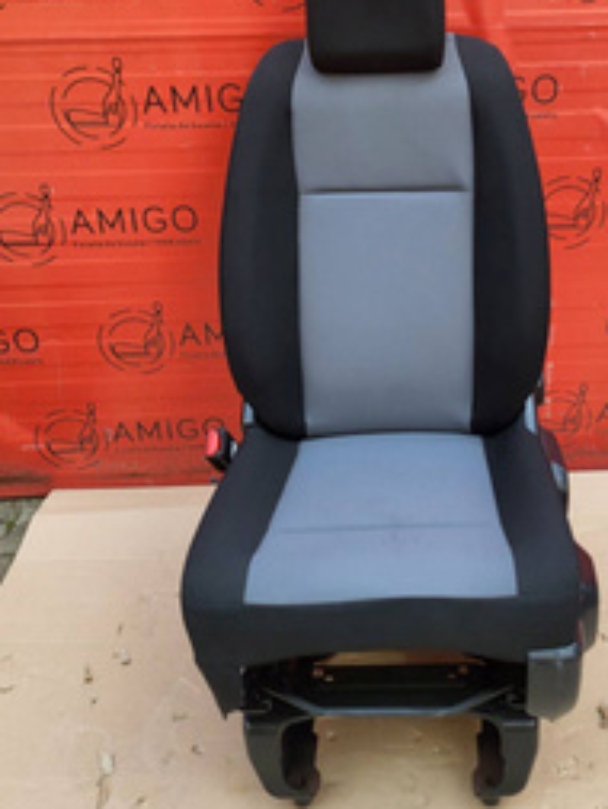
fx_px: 866
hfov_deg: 38.3
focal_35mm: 37
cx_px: 406
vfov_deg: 49.4
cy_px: 281
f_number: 1.8
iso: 40
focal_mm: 5.4
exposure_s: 1/218
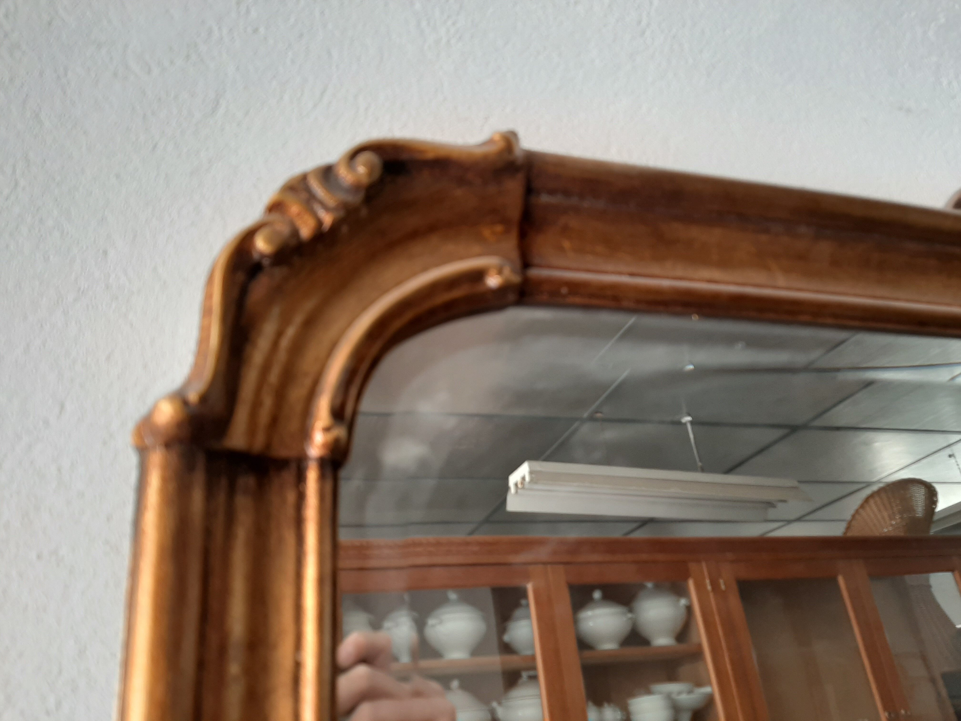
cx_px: 480
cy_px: 360
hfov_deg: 67.3
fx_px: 722
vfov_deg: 53.1
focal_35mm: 26
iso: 40
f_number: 1.7
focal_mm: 3.93
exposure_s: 1/100
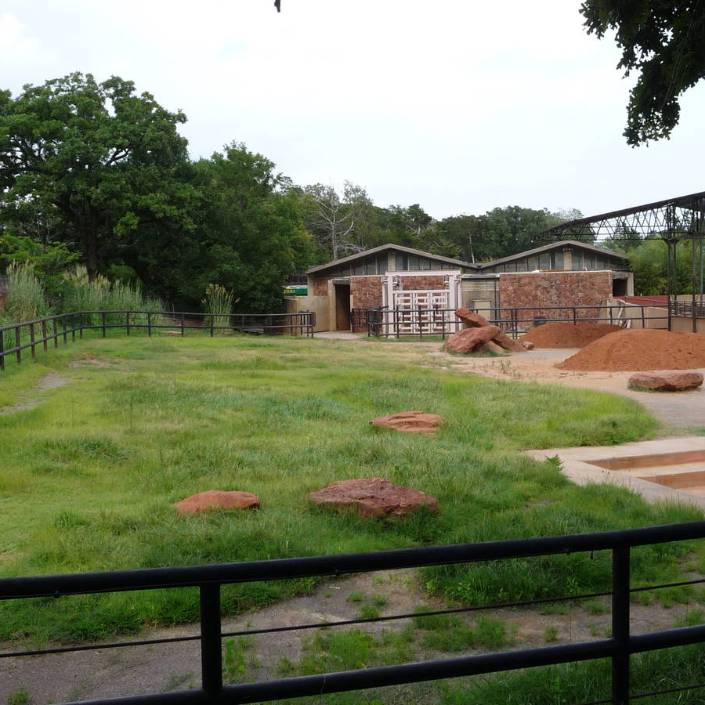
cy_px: 273
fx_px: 1014
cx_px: 437
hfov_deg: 38.1
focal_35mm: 44
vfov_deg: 38.1
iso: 100
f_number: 3.3
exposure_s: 1/500
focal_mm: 4.7
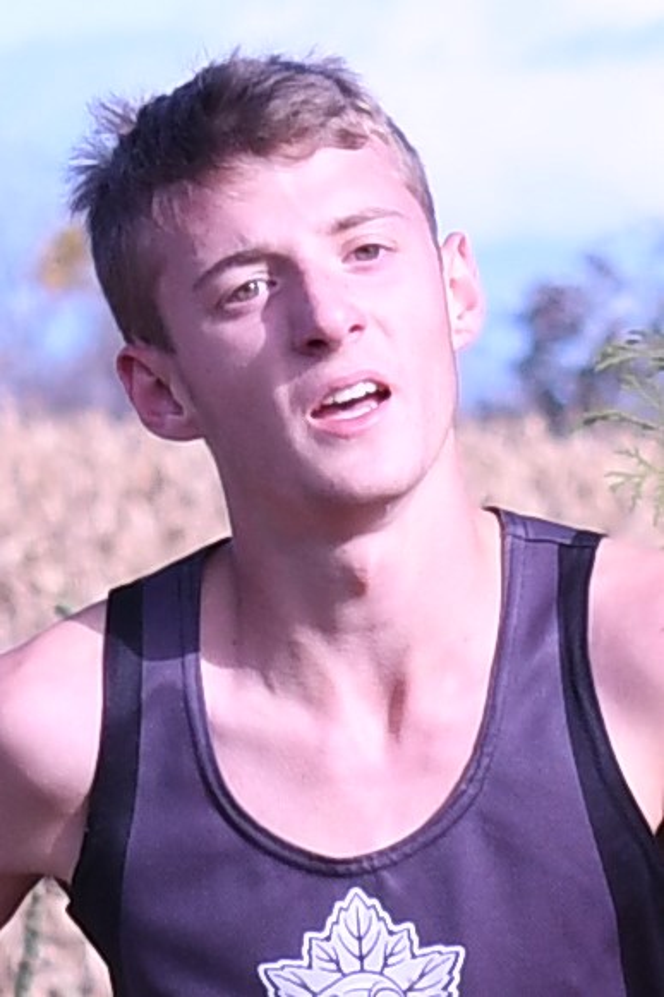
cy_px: 498
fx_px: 2907
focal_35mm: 105
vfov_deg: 19.5
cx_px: 332
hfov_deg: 13.0
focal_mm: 70
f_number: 5.6
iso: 250
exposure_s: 1/1000
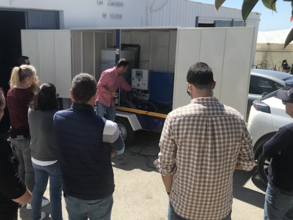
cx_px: 117
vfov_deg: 38.7
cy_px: 118
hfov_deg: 49.8
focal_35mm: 37
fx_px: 313
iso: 20
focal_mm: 3.99
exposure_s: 1/1520
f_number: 1.8
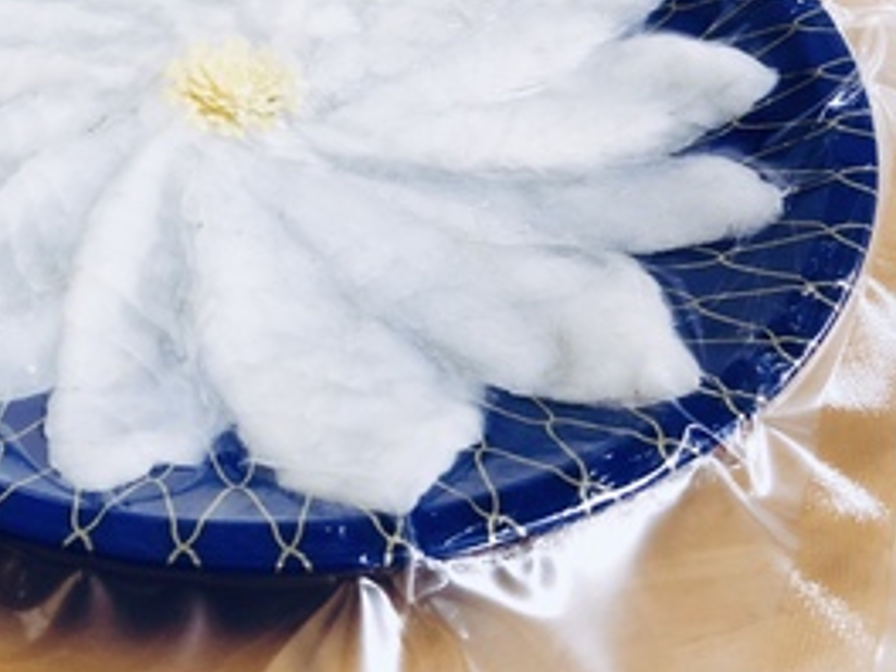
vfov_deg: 28.1
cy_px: 160
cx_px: 143
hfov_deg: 35.9
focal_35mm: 51
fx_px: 1320
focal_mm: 4
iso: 40
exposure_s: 1/15
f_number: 1.8
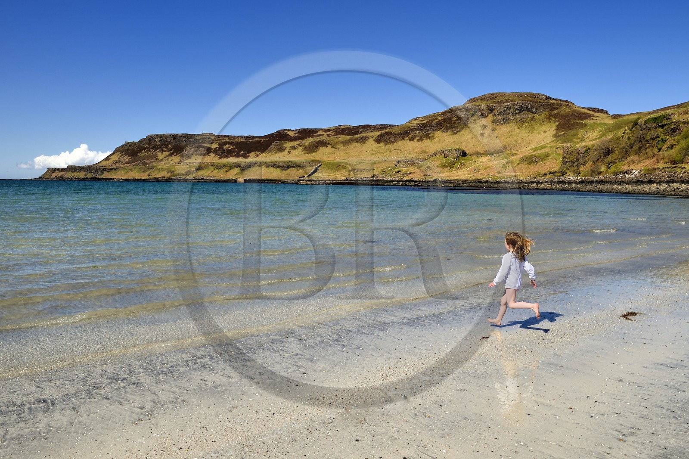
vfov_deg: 53.1
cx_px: 344
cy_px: 230
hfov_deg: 73.8
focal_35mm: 24
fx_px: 459
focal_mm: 24
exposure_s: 1/400
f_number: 11
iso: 200
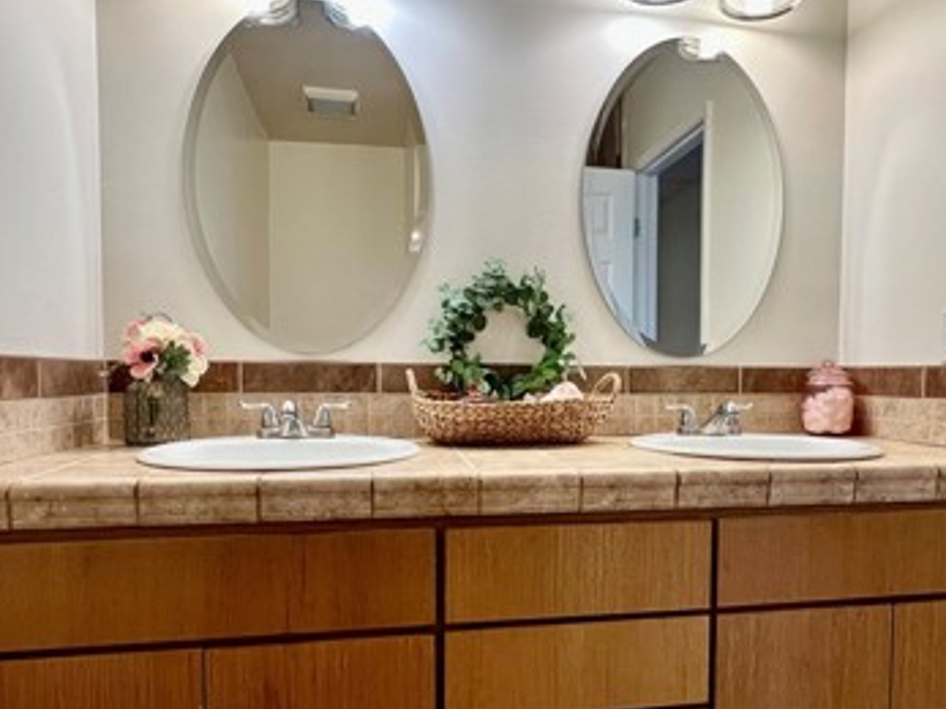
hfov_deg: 71.5
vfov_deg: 56.6
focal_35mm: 24
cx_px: 504
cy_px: 406
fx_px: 656
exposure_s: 1/120
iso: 200
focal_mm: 1.57
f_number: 1.8
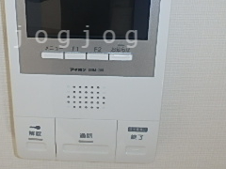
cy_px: 37
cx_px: 78
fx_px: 366
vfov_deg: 25.7
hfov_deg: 34.1
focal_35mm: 56
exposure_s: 1/80
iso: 125
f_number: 3.5
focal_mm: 3.7
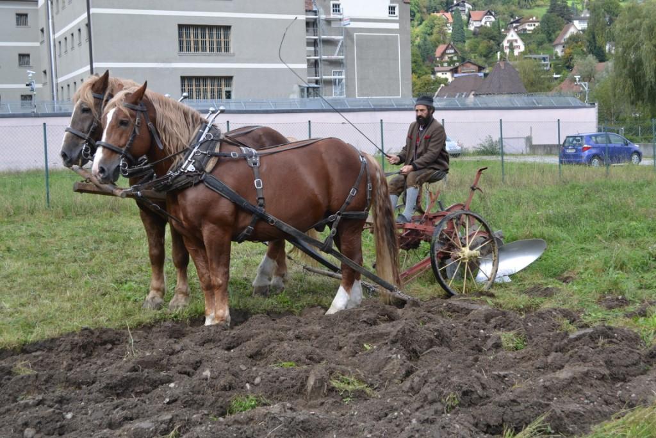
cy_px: 219
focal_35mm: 48
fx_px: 875
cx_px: 328
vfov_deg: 28.1
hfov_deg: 41.1
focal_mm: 32
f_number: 5.6
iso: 100
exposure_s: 1/125
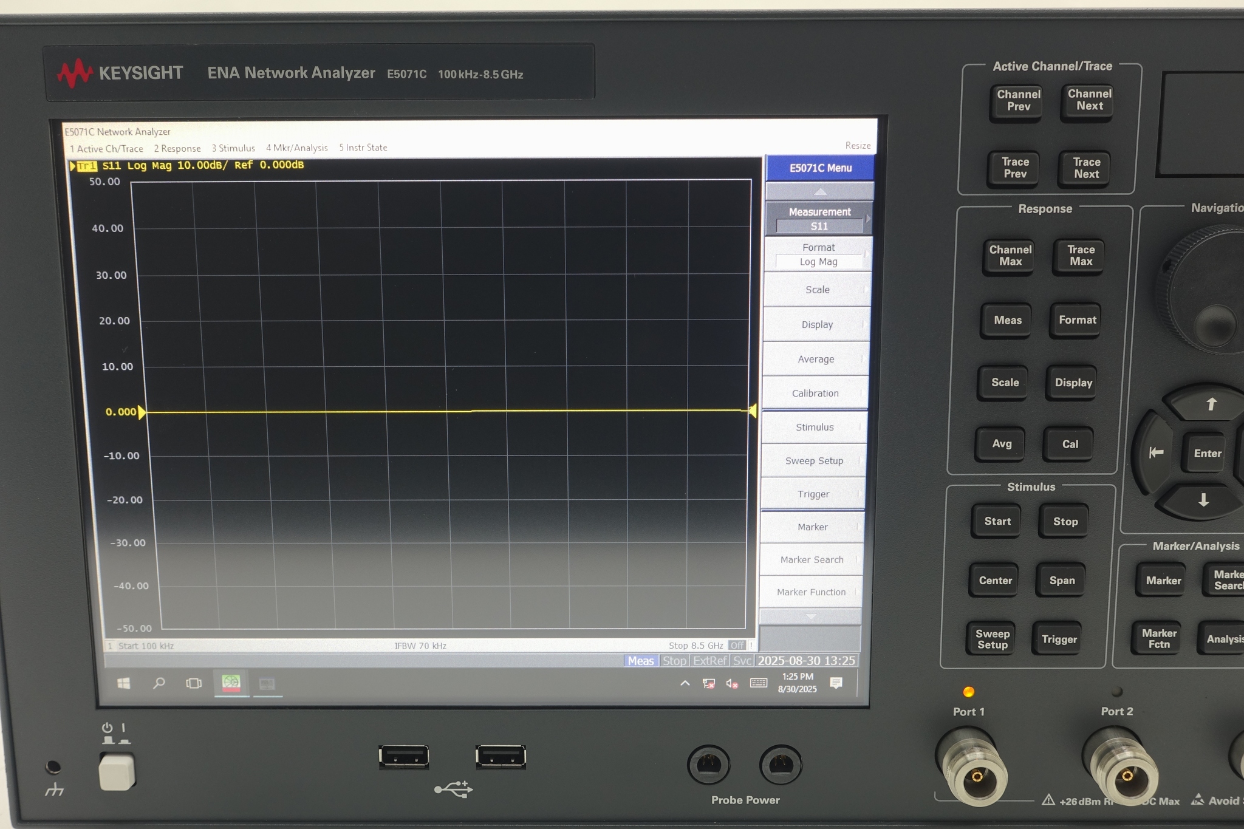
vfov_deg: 31.9
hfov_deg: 46.4
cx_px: 622
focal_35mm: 42
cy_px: 414
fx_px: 1451
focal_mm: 15.31
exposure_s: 1/6
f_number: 5
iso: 80
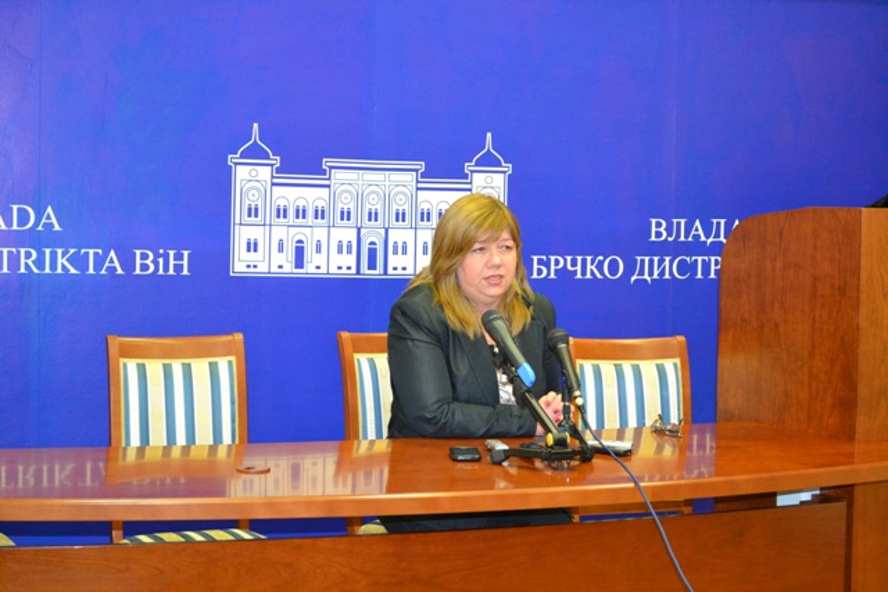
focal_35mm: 66
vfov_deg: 20.6
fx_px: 1628
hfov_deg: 30.5
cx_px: 444
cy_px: 296
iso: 2200
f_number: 5.3
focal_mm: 44
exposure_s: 1/60
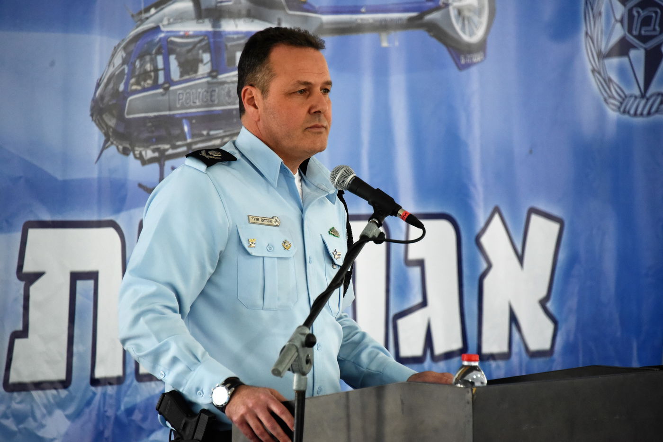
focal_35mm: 250
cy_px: 221
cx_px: 332
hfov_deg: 8.2
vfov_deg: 5.5
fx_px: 4605
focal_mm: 250
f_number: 5.6
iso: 5000
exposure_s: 1/400
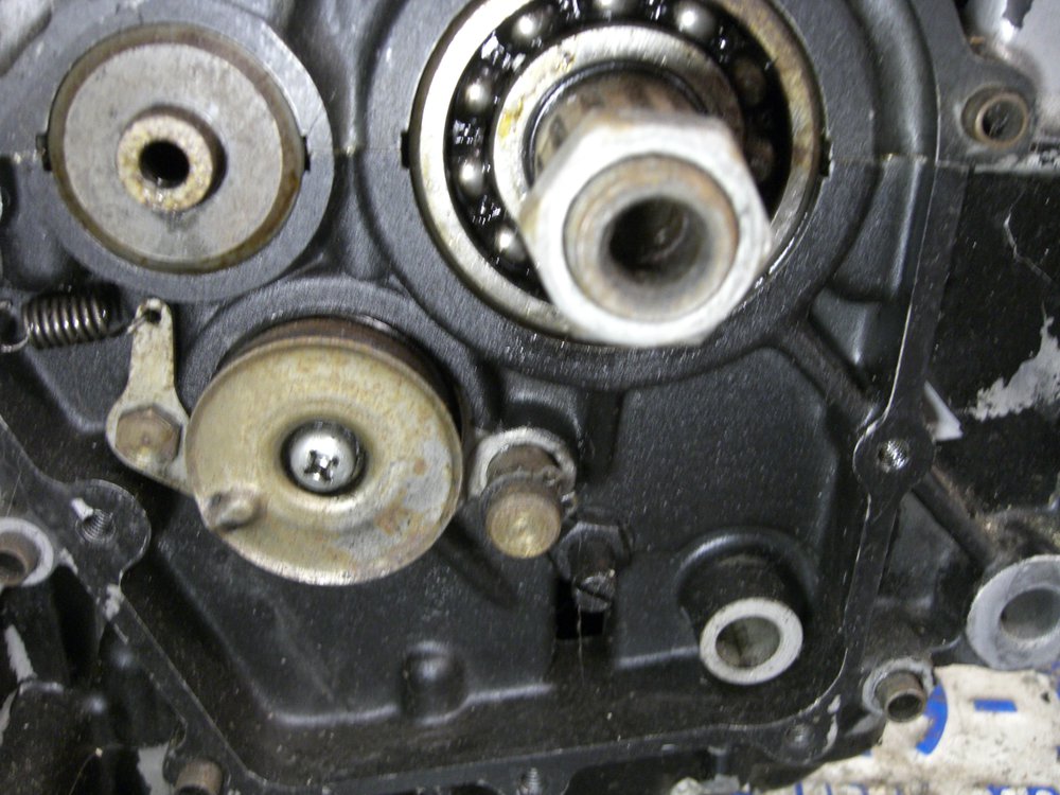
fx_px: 1164
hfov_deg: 49.0
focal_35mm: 38
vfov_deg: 37.7
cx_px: 530
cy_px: 398
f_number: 2.8
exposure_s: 1/8
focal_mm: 7.9
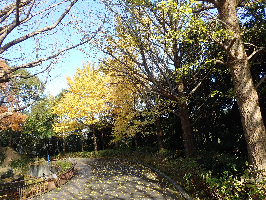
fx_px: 192
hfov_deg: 69.4
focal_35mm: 25
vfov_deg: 54.9
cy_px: 100
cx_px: 133
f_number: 2.8
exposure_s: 1/320
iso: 100
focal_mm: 4.5
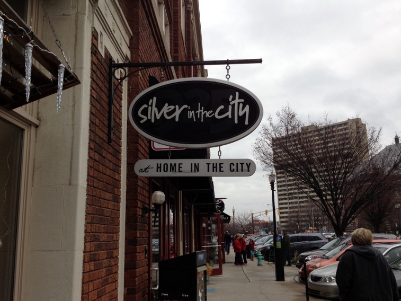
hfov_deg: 50.1
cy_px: 149
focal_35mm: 37
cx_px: 194
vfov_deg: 38.7
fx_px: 429
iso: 50
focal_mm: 4.28
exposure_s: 1/252
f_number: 2.4
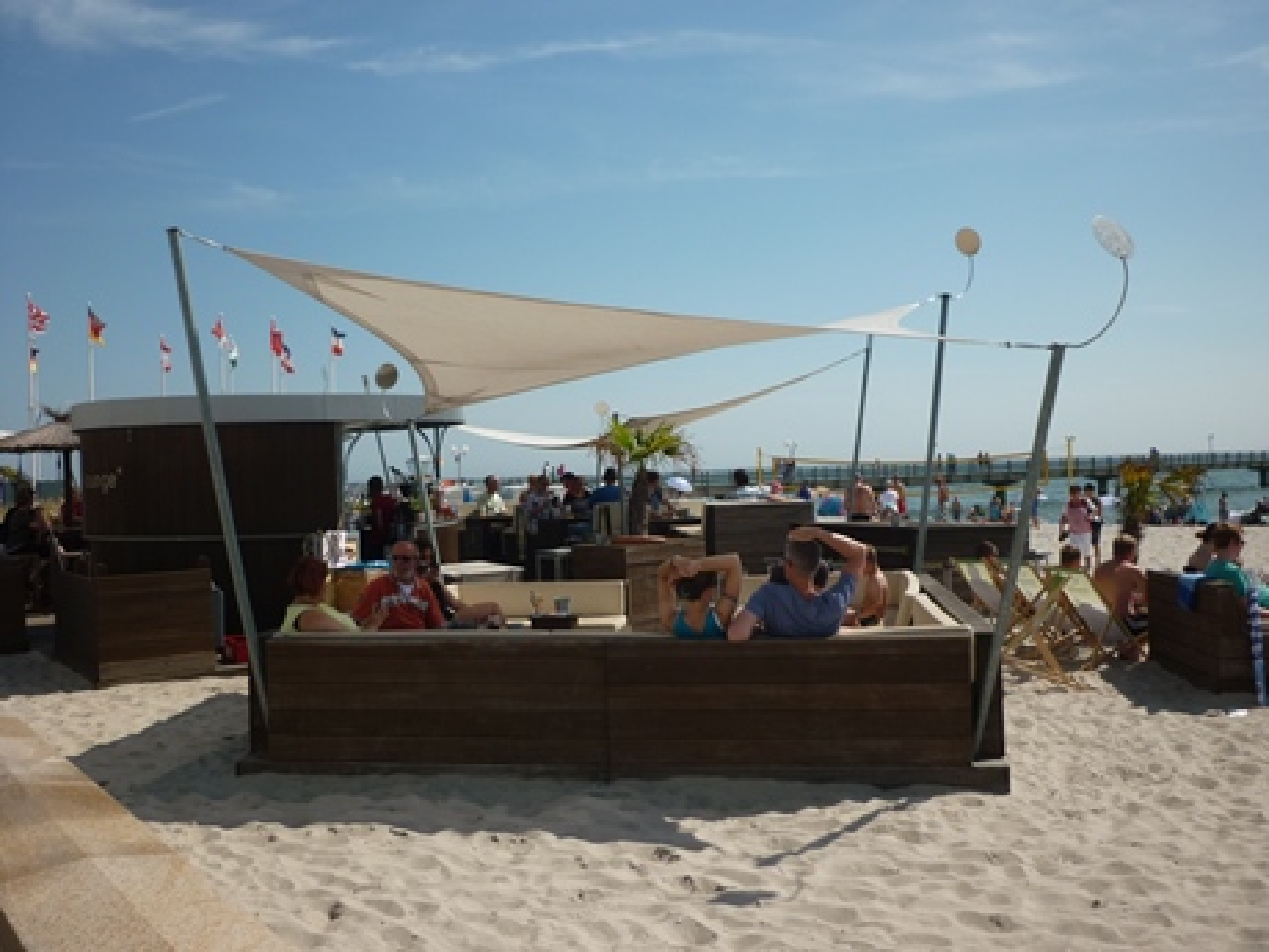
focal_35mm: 33
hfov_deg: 55.4
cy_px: 476
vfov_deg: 42.9
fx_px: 1210
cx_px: 634
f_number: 8
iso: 80
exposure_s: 1/400
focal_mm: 5.5
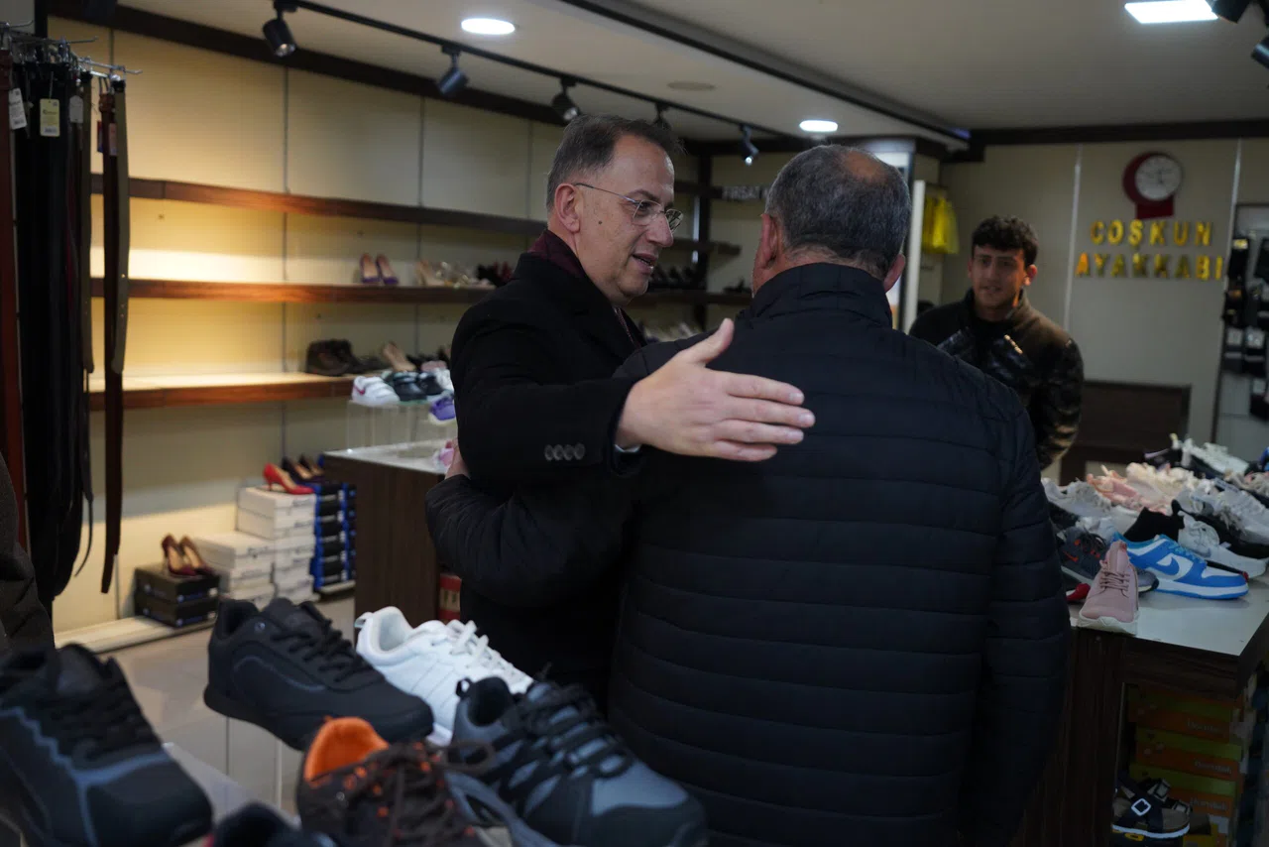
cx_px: 634
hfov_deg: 54.4
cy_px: 424
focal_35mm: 35
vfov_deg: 37.9
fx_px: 1234
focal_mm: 35
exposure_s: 1/200
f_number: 2.8
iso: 2000
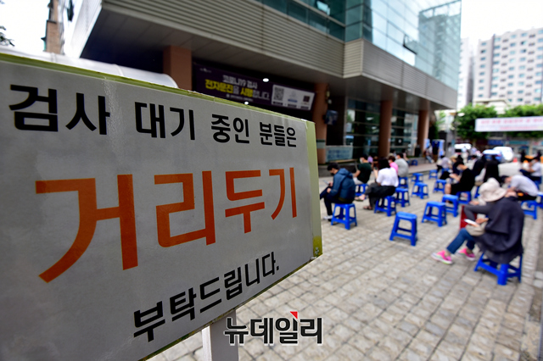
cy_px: 180
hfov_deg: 96.8
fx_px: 241
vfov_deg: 73.7
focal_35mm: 16
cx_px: 272
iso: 400
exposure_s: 1/400
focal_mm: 16
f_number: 5.6
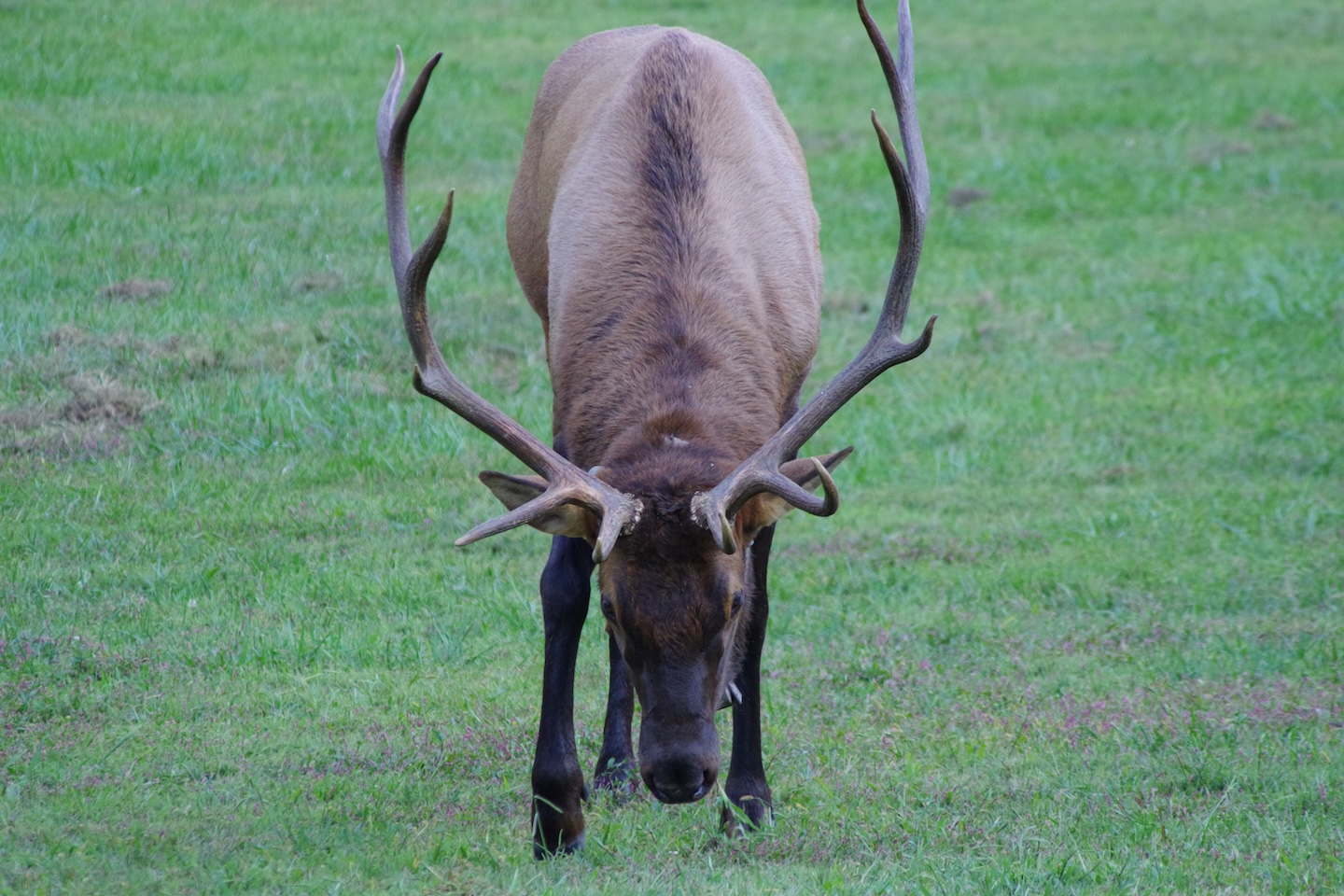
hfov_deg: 5.2
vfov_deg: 3.4
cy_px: 448
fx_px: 14895
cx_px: 672
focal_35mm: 399
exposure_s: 1/400
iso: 2000
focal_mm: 266
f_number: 8
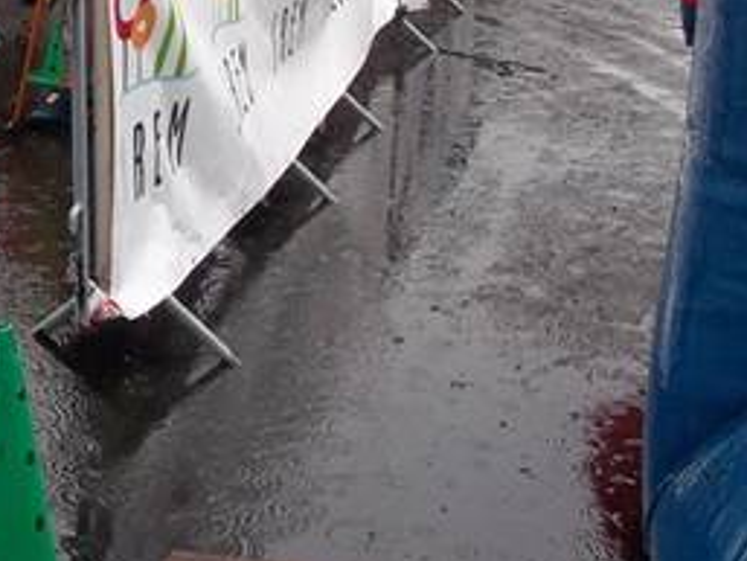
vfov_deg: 16.3
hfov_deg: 21.7
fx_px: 1878
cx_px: 3
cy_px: -100
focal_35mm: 87
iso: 80
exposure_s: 1/200
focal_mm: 5.7
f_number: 2.9
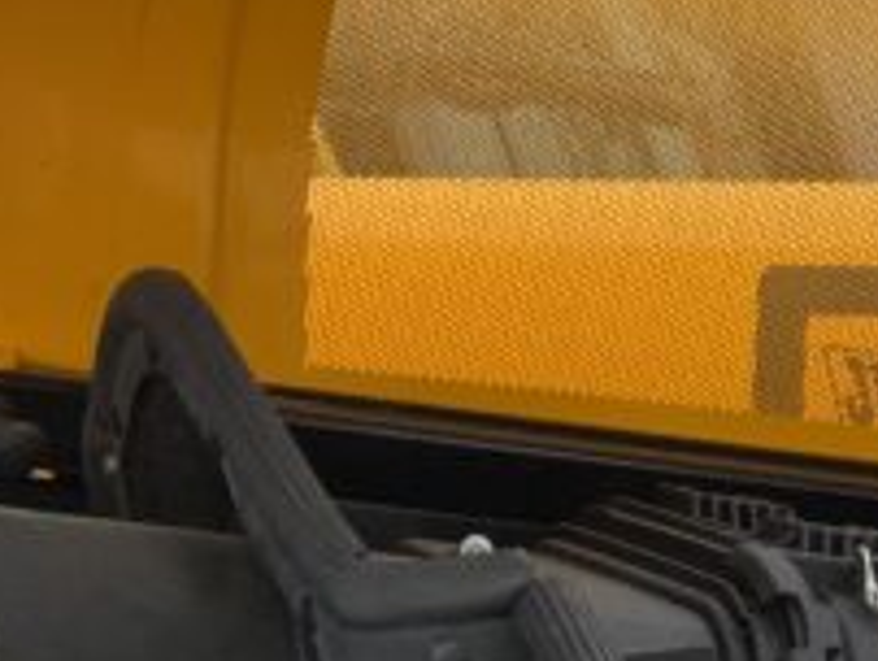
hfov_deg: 13.2
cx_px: -30
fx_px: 3733
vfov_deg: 9.9
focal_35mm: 147
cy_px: 891
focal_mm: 3
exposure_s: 1/194
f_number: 1.8
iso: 16
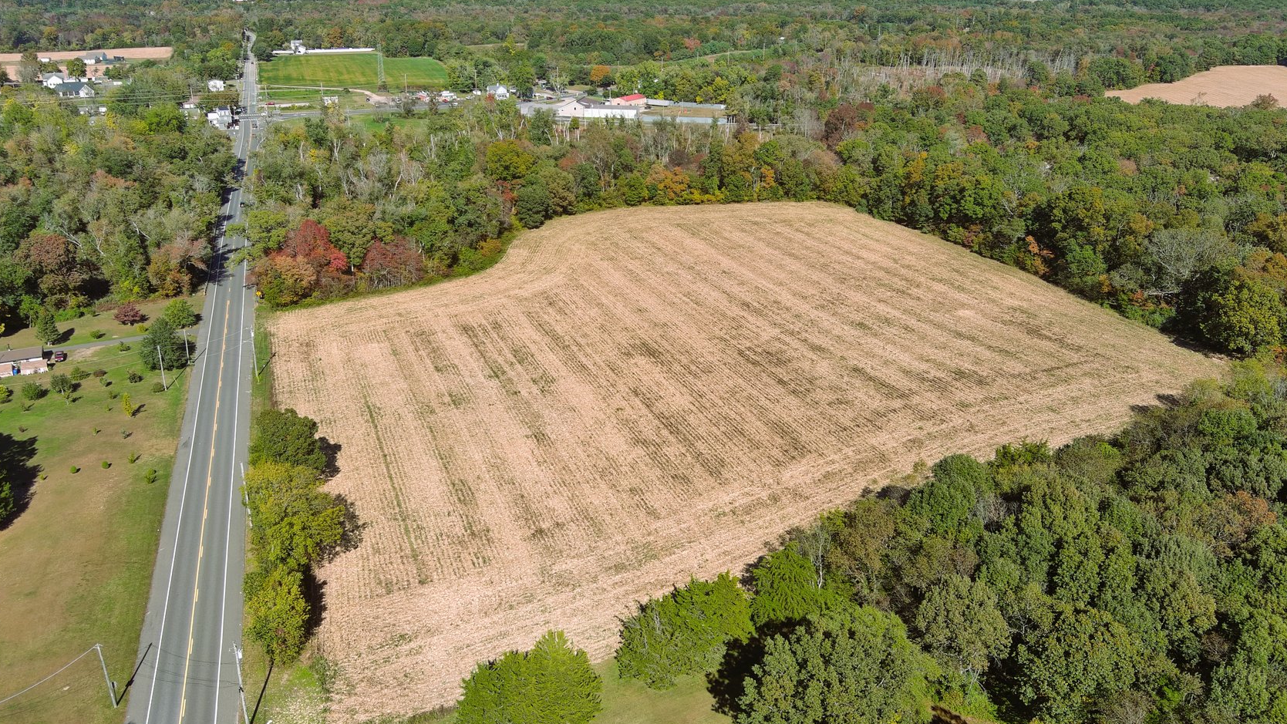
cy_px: 296
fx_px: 1058
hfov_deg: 62.6
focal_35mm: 31
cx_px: 645
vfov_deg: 37.7
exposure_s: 1/1250
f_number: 2.8
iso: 100
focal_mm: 10.57
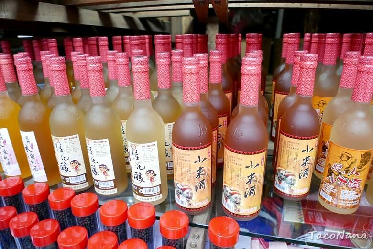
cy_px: 124
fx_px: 249
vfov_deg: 53.2
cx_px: 186
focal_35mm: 24
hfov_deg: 73.7
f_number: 1.7
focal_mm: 10.9
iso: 200
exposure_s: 1/100
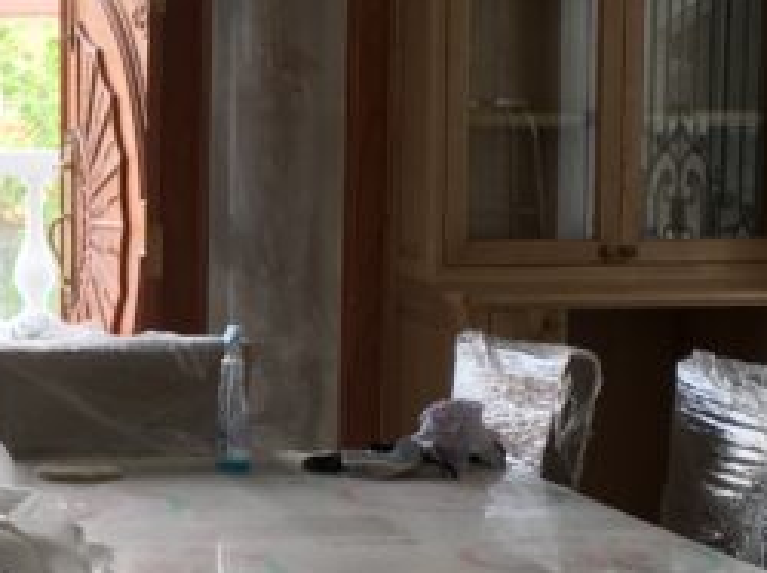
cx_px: -80
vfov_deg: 12.4
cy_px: 386
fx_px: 2634
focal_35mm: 119
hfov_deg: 16.1
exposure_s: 1/100
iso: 32
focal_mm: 4.15
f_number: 2.2
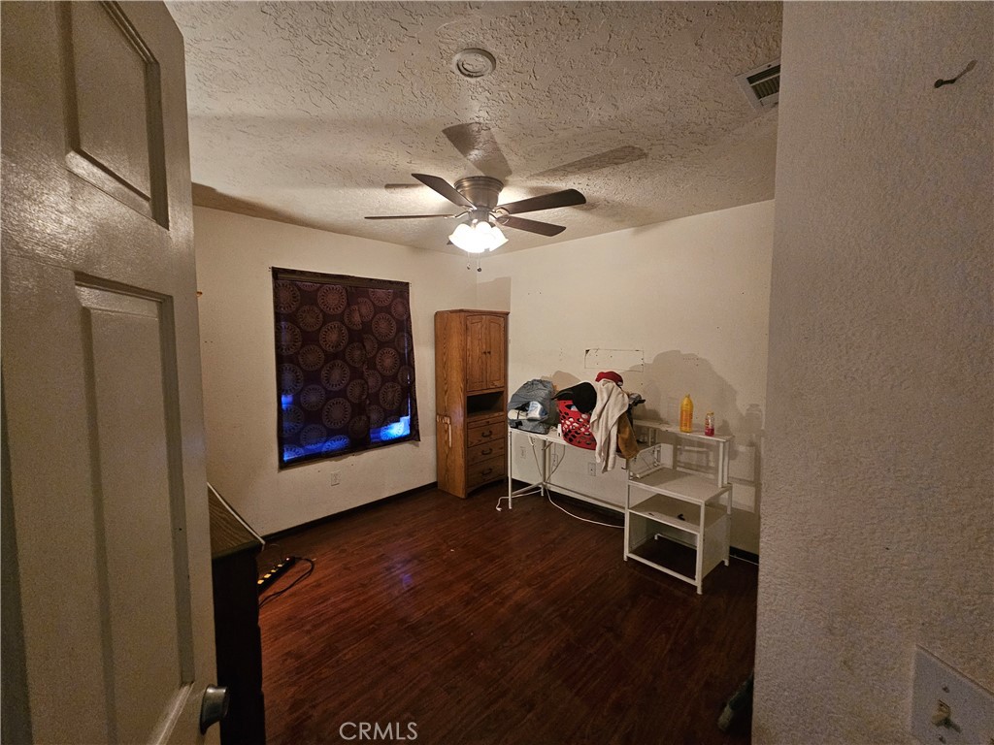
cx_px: 497
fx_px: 373
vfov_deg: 89.9
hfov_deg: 106.2
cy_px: 372
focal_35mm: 13
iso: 640
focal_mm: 2.2
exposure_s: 1/24
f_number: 2.2
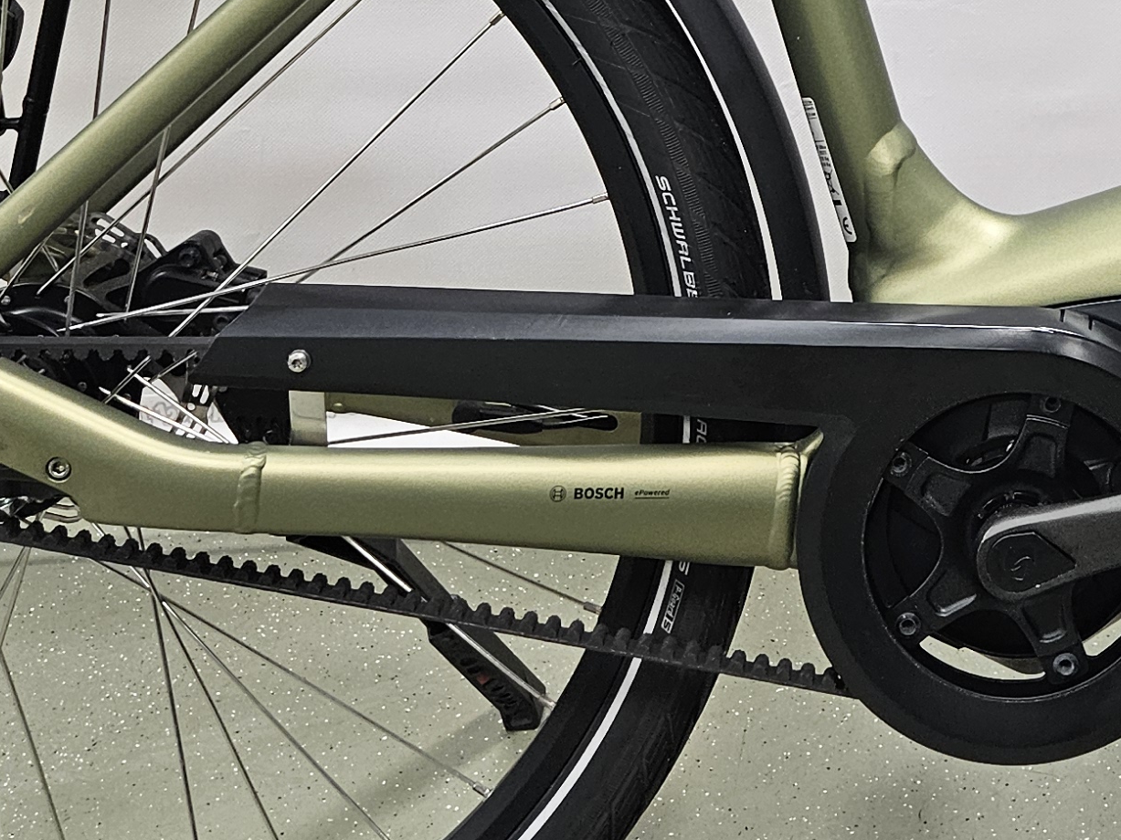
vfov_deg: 18.1
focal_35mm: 75
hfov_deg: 24.8
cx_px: 1105
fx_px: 2429
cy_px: -313
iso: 160
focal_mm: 5.4
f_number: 1.8
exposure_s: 1/100
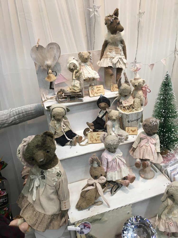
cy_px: 119
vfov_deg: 61.7
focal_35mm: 29
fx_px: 199
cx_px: 89
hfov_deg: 48.2
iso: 80
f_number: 2.2
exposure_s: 1/33
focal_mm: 4.15
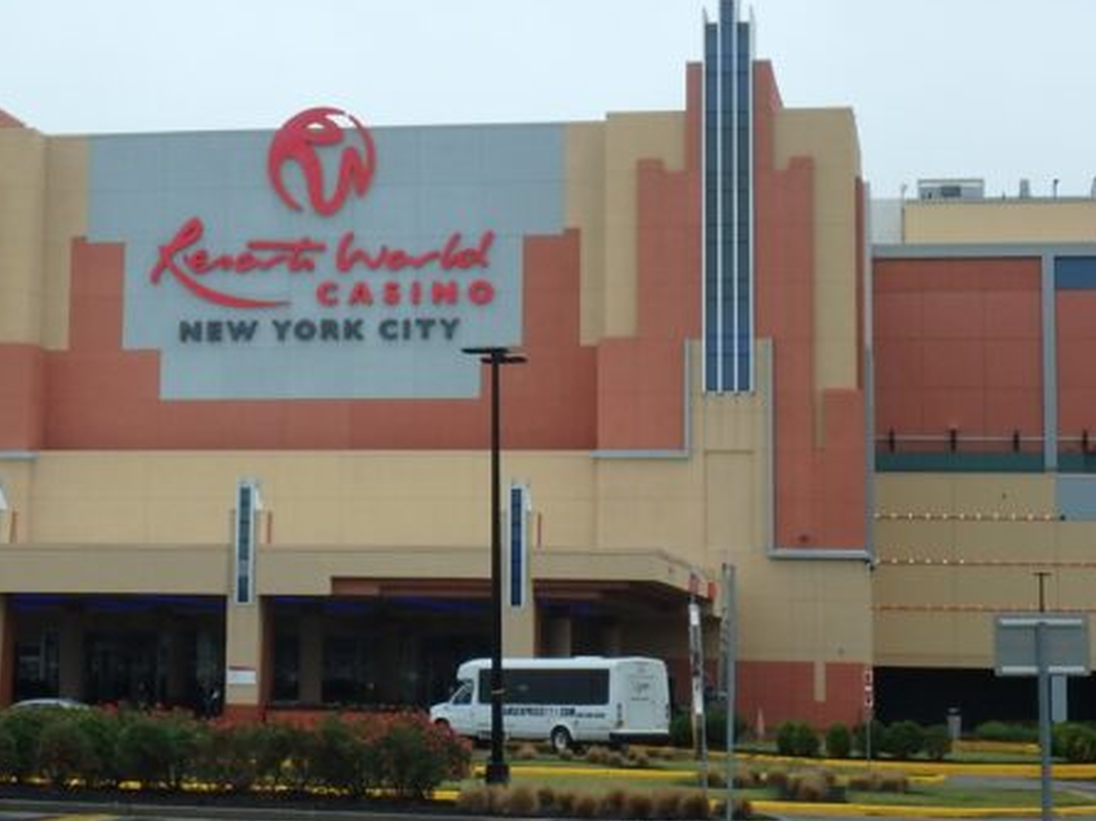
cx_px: 326
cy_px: 444
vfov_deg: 18.2
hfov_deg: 24.0
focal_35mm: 81
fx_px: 2563
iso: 125
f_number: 5.2
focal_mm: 9.4
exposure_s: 1/250
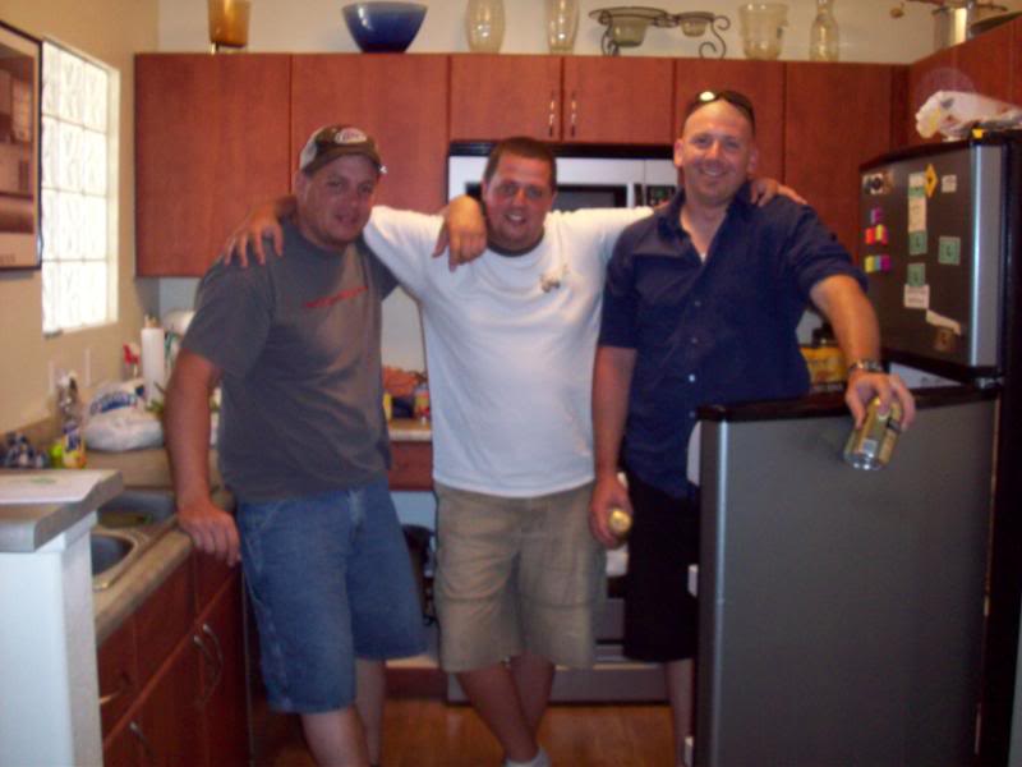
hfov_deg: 50.1
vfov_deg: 38.7
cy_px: 384
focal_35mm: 37
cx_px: 511
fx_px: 1092
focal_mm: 6.2
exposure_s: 1/45
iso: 160
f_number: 2.8
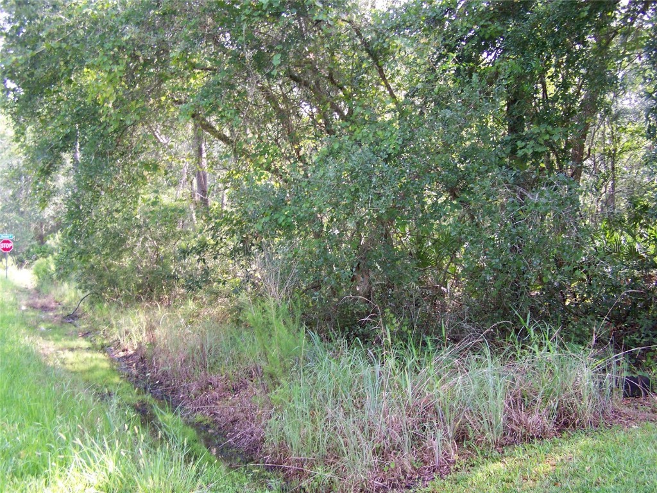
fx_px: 721
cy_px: 246
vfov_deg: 37.7
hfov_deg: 49.0
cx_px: 328
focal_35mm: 38
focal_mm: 6.3
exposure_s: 1/60
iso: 100
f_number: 2.8
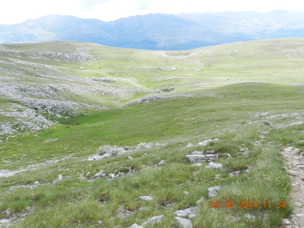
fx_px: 281
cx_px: 152
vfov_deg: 44.2
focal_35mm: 32
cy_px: 114
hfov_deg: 56.8
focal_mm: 5.6
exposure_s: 1/640
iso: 160
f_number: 3.7
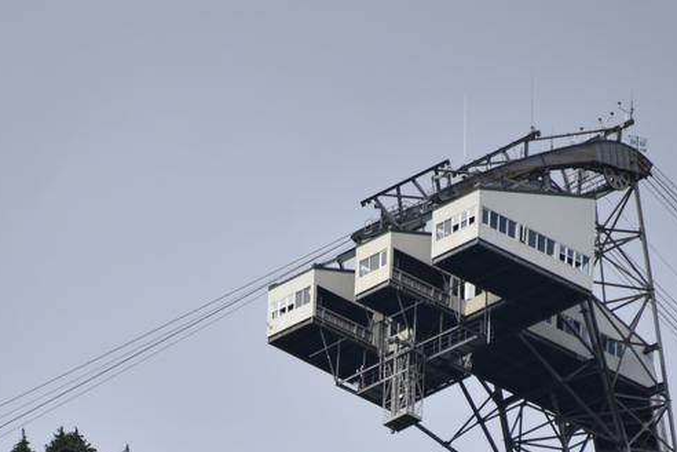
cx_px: 200
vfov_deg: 1.8
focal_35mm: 781
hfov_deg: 2.6
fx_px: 14686
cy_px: 489
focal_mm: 300
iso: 220
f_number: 5.6
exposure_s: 1/640
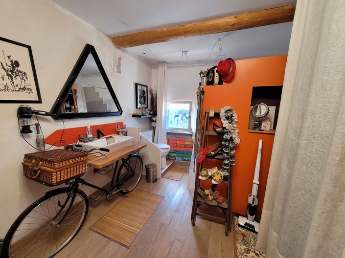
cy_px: 129
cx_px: 172
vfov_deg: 89.9
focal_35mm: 13
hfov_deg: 106.2
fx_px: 129
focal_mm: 1.74
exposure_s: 1/50
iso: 320
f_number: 2.2
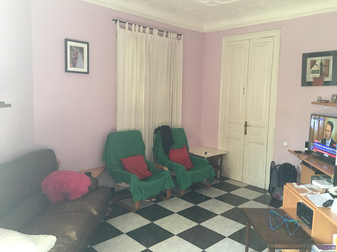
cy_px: 126
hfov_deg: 61.7
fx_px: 282
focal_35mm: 29
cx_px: 168
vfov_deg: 48.2
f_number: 2.2
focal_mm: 4.15
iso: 50
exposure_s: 1/17
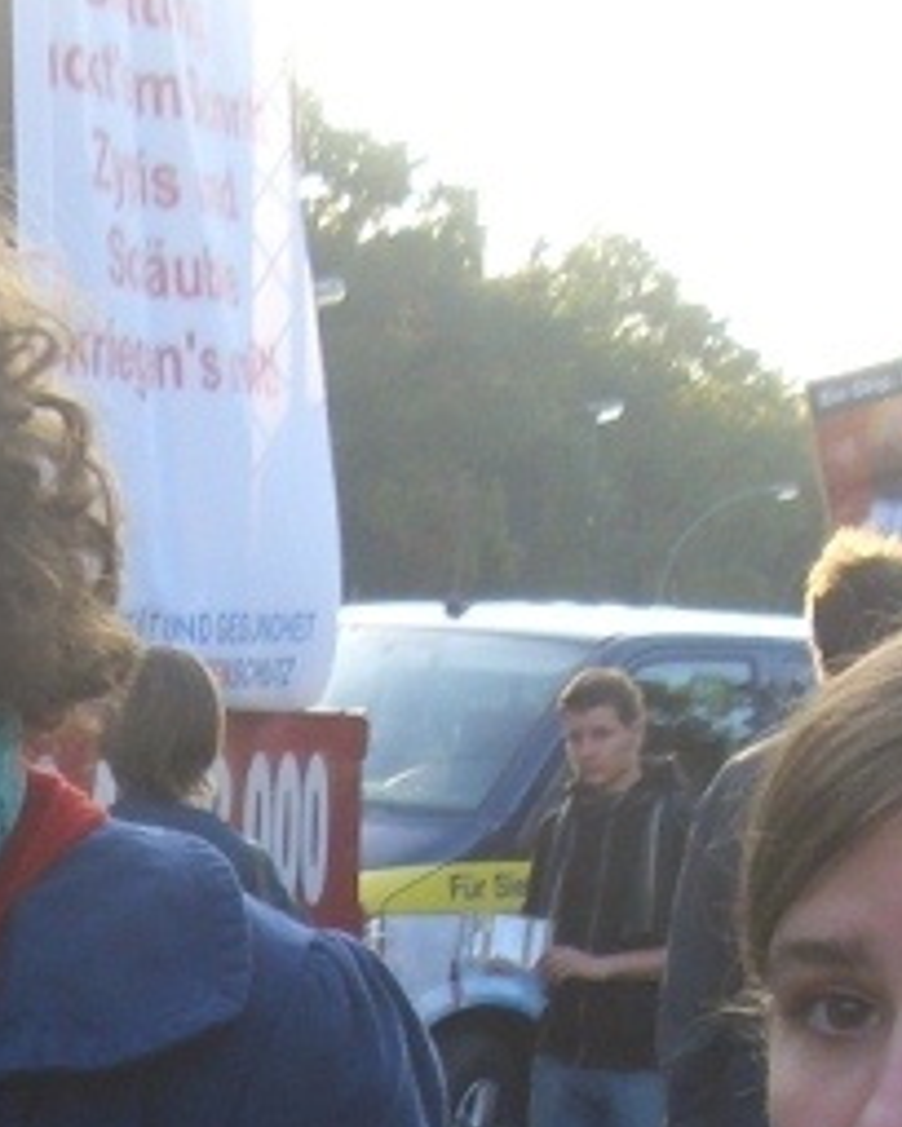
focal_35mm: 137
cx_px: -310
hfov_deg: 11.0
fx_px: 4572
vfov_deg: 13.6
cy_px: 1366
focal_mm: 5.8
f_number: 2.6
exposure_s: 1/125
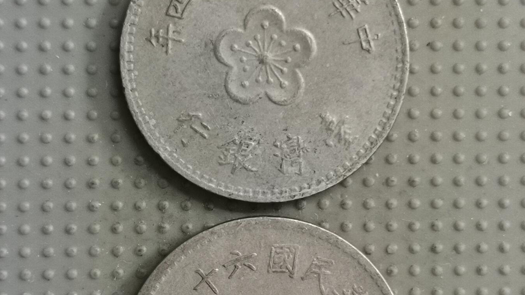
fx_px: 1058
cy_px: 210
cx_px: 263
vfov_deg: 15.8
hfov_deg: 27.9
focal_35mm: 76
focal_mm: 4.75
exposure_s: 1/30
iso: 250
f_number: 1.8
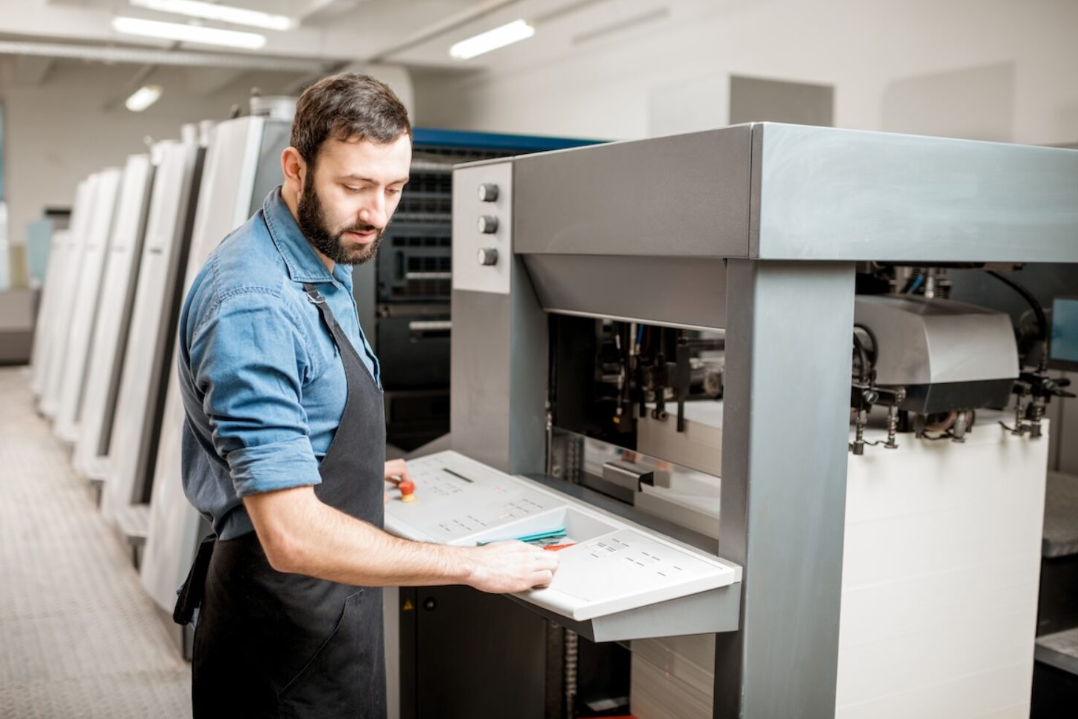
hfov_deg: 53.1
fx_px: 1078
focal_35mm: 36
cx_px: 526
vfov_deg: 36.9
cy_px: 361
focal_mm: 35
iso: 250
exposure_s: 1/200
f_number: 2.2
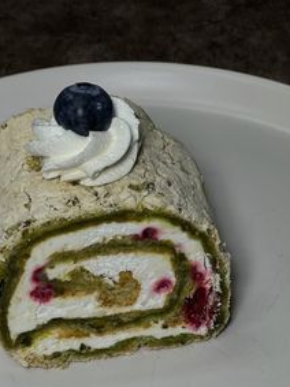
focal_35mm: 116
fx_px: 1297
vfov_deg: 17.0
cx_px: 108
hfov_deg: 12.8
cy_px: 181
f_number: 2.8
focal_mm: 9
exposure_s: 1/103
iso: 20
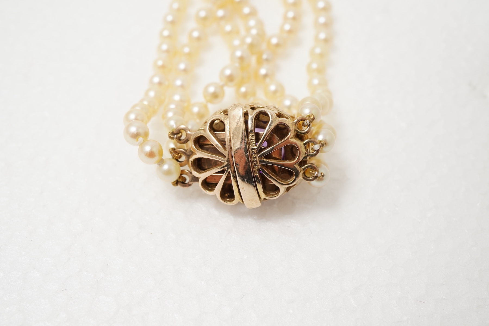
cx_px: 244
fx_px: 611
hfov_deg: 43.6
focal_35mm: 45
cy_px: 163
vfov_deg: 29.9
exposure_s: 1/125
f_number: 20
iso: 250
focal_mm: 30
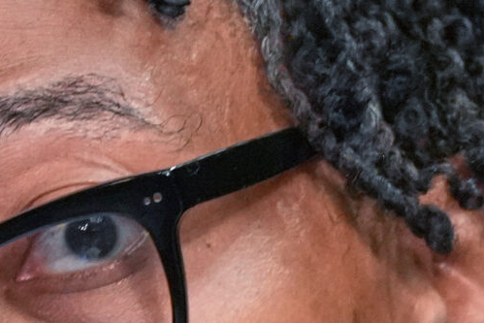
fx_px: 27608
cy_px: 449
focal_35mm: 2053
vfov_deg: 0.7
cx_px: 284
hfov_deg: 1.0
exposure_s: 1/100
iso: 6400
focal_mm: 400
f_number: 5.6
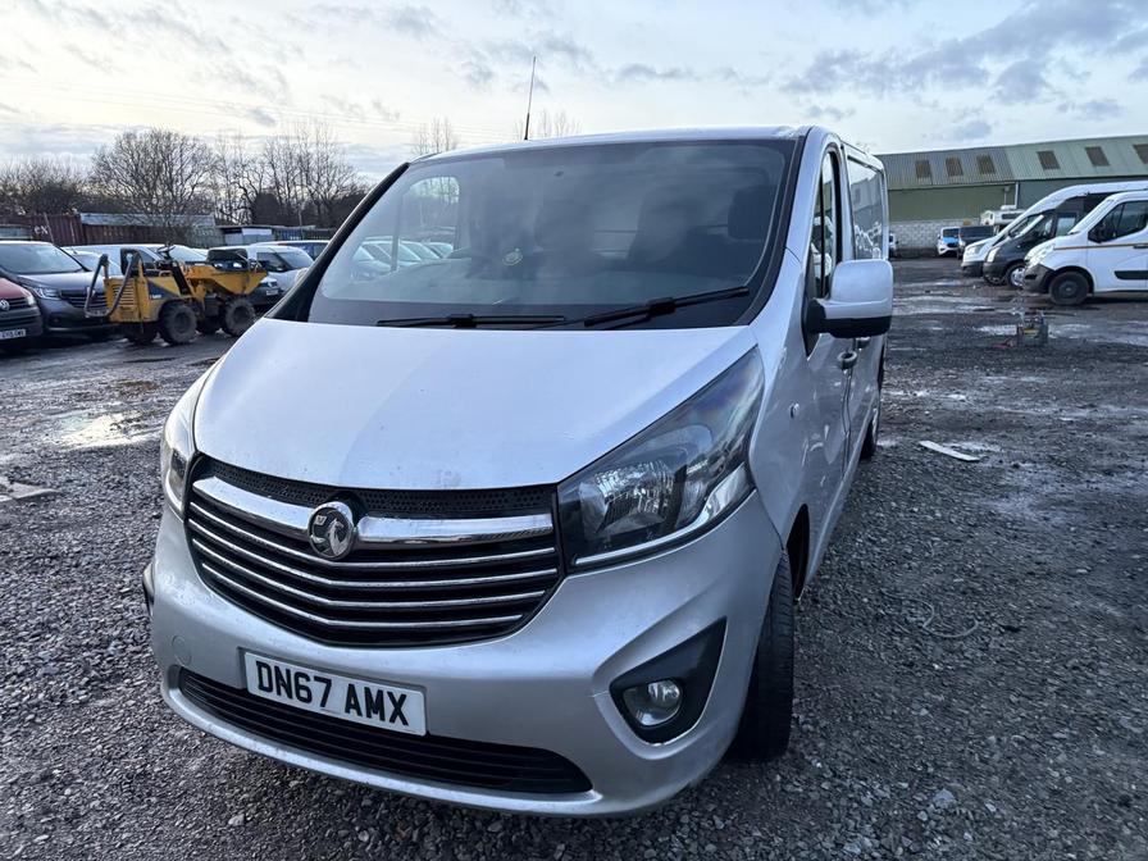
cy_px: 430
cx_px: 574
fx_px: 862
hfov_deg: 67.3
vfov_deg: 53.1
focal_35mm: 26
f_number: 1.6
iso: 250
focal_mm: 5.96
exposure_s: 1/60
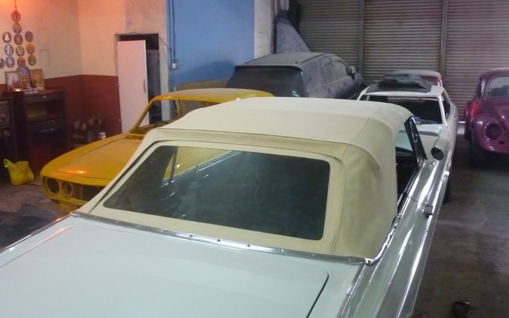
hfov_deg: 54.0
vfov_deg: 35.3
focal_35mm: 36
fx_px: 499
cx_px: 251
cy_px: 145
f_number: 2.8
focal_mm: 5.5
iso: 800
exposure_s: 1/25
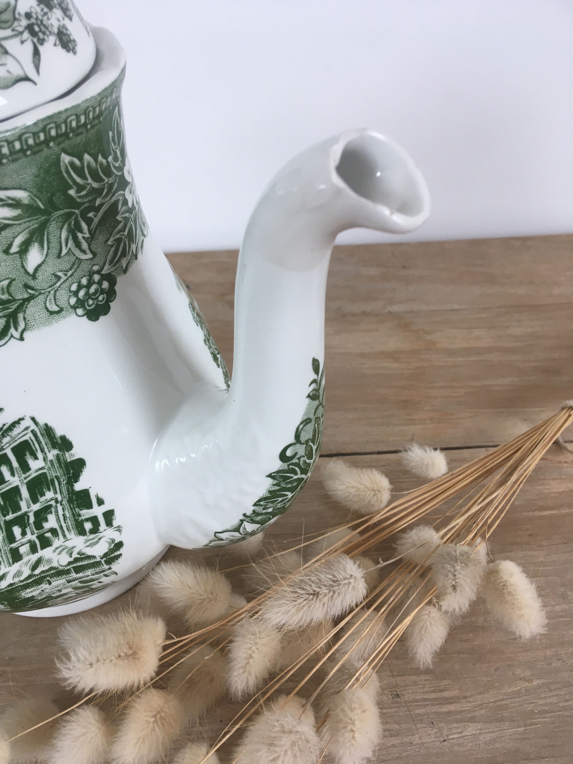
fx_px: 640
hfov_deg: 48.2
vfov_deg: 61.7
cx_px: 286
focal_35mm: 29
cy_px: 382
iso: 32
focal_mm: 4.15
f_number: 2.2
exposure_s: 1/33
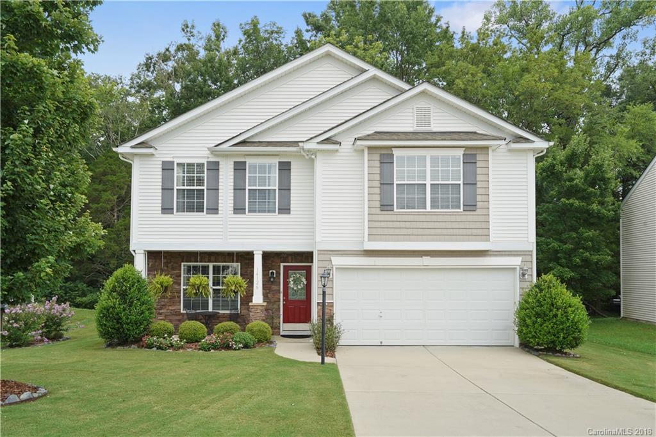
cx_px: 328
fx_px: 455
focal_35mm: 25
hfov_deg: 71.5
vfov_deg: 51.3
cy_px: 218
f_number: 11
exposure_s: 1/10
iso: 100
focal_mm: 25
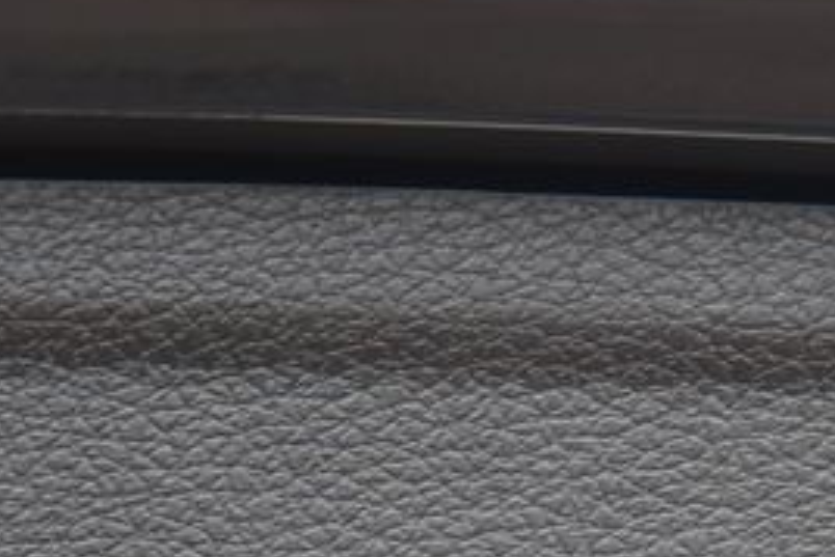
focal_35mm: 459
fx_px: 10652
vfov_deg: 3.0
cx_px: 897
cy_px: 719
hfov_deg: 4.5
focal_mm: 120
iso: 500
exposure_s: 1/30
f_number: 4
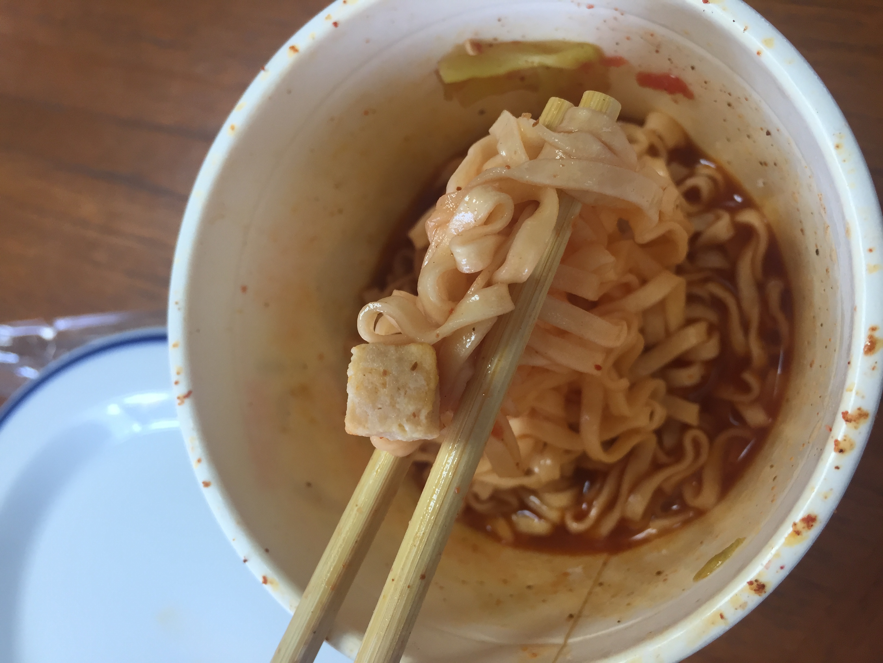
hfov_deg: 61.7
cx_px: 442
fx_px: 740
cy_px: 332
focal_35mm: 29
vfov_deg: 48.2
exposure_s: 1/40
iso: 32
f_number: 2.2
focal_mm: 4.15
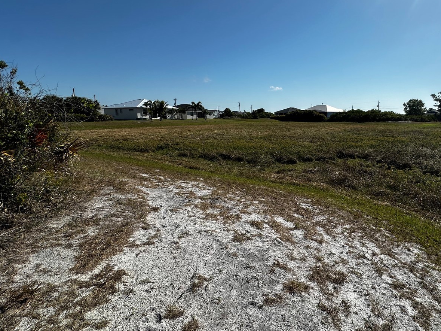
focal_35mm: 19
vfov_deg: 68.4
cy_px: 143
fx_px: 242
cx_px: 285
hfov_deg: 82.4
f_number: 2.2
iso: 50
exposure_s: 1/3401
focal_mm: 2.22
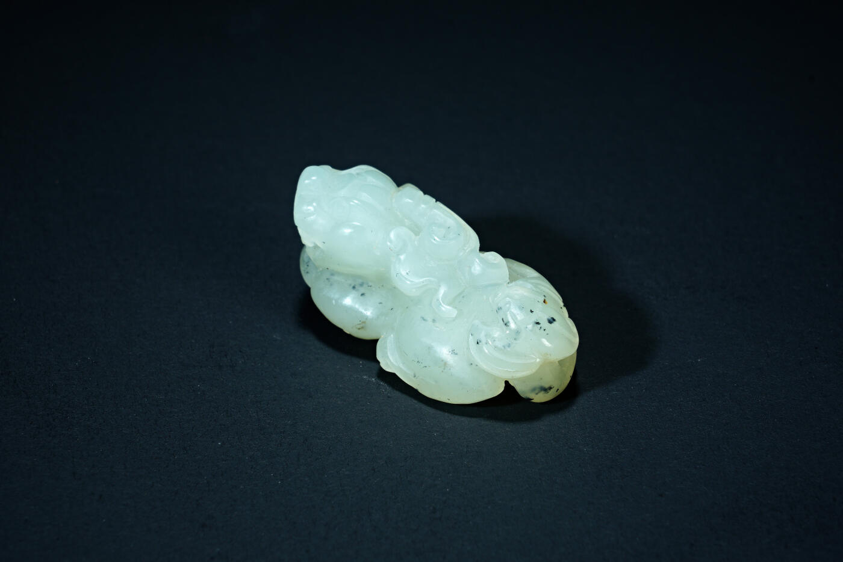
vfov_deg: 8.7
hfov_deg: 13.1
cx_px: 422
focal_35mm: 157
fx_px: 3677
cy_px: 281
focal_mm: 105
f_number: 18
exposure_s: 1/160
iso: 100
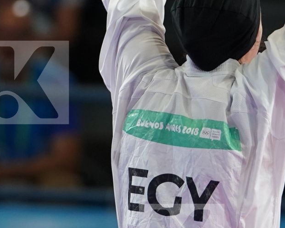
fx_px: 6217
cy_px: 83
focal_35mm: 737
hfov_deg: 2.6
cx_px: 182
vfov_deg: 2.1
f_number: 2.8
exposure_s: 1/1000
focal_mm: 181
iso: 1250
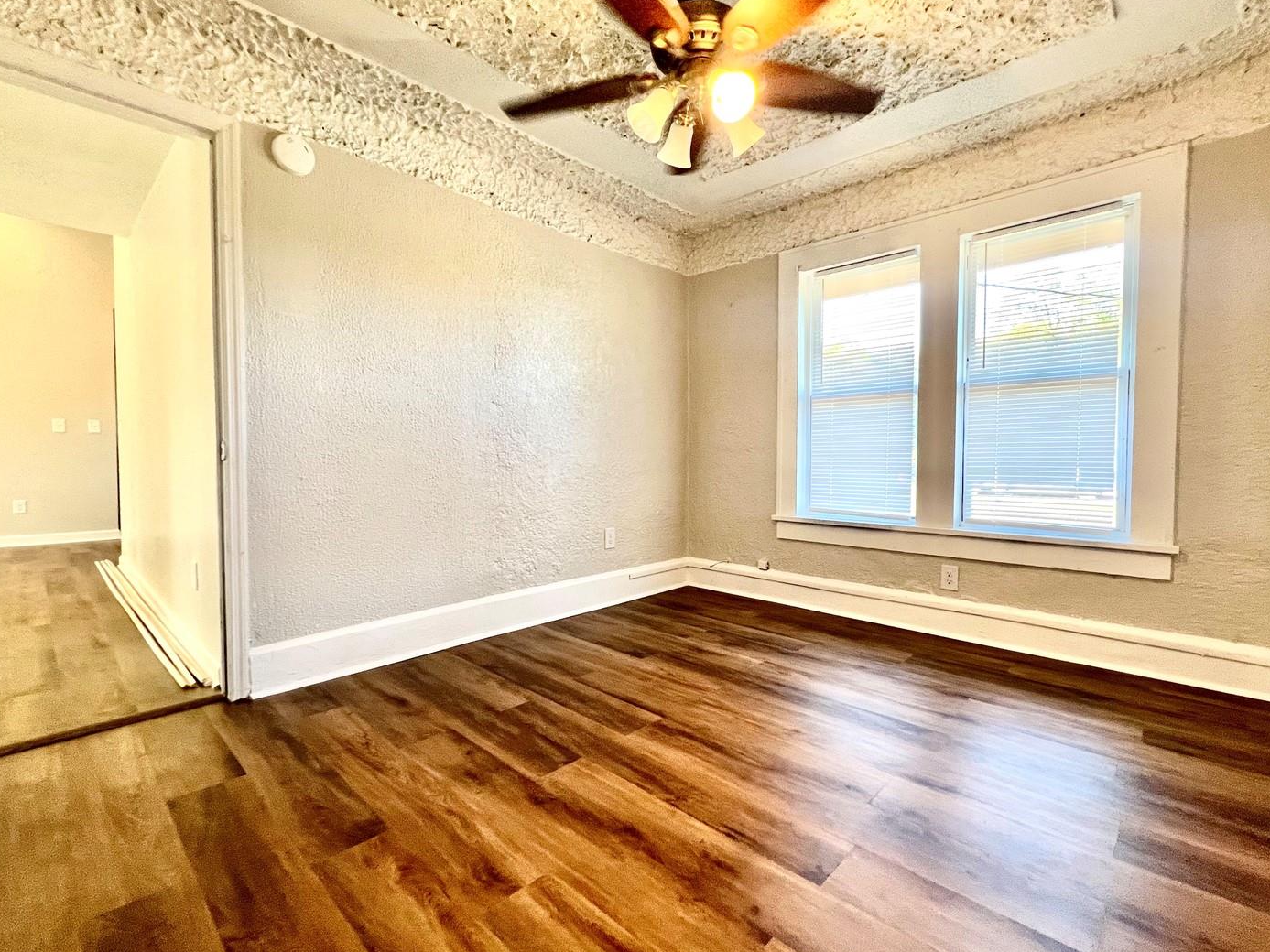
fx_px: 550
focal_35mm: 15
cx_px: 651
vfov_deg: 81.7
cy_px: 484
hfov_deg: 98.2
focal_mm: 1.57
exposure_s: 1/120
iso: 160
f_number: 1.8
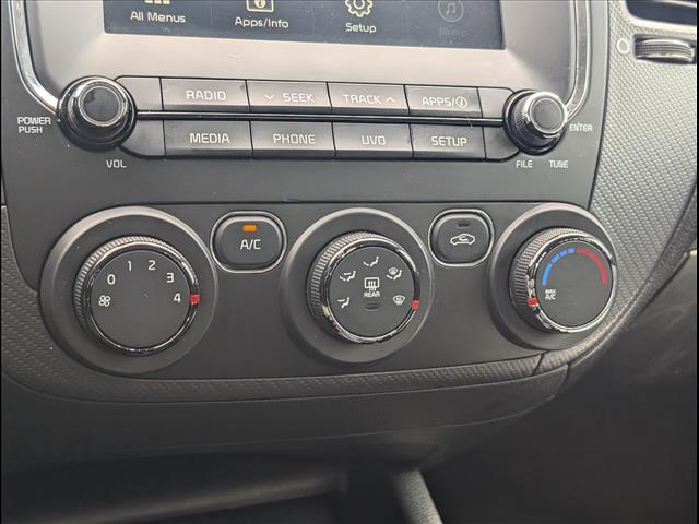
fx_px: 989
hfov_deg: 38.9
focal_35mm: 49
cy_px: 262
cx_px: 350
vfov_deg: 29.7
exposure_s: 1/556
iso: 330
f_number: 1.68
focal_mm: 6.9
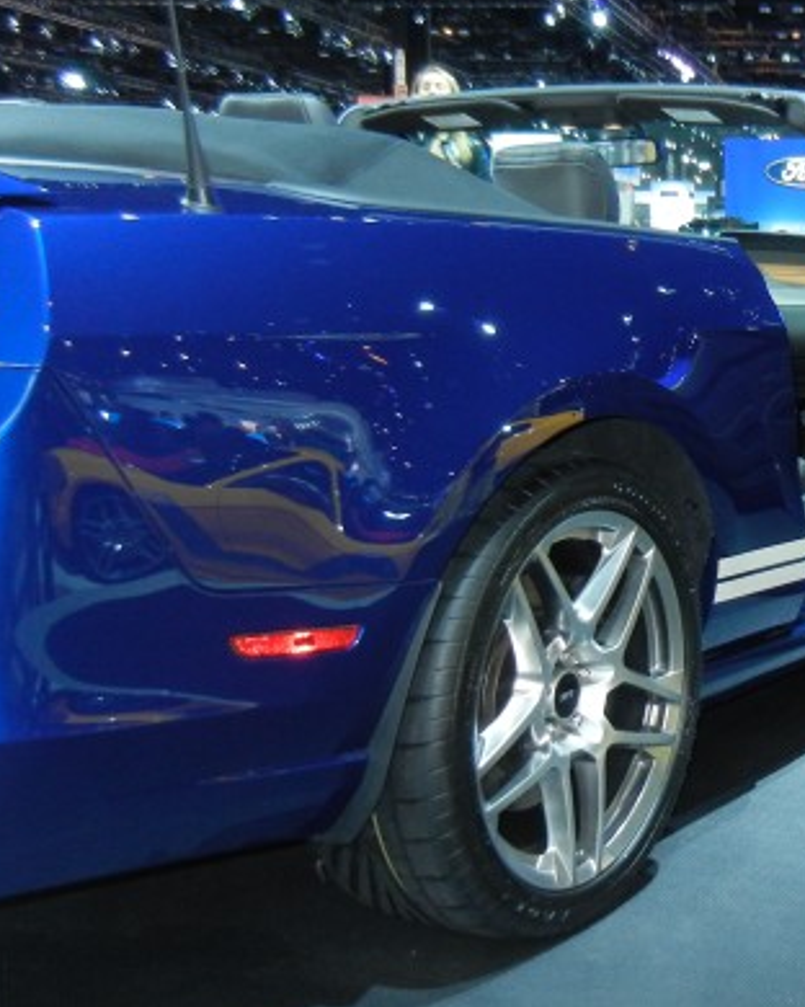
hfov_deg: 24.0
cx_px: 841
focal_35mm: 60
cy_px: 444
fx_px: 1787
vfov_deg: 31.4
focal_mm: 5.4
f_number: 3.5
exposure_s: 1/30
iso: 400
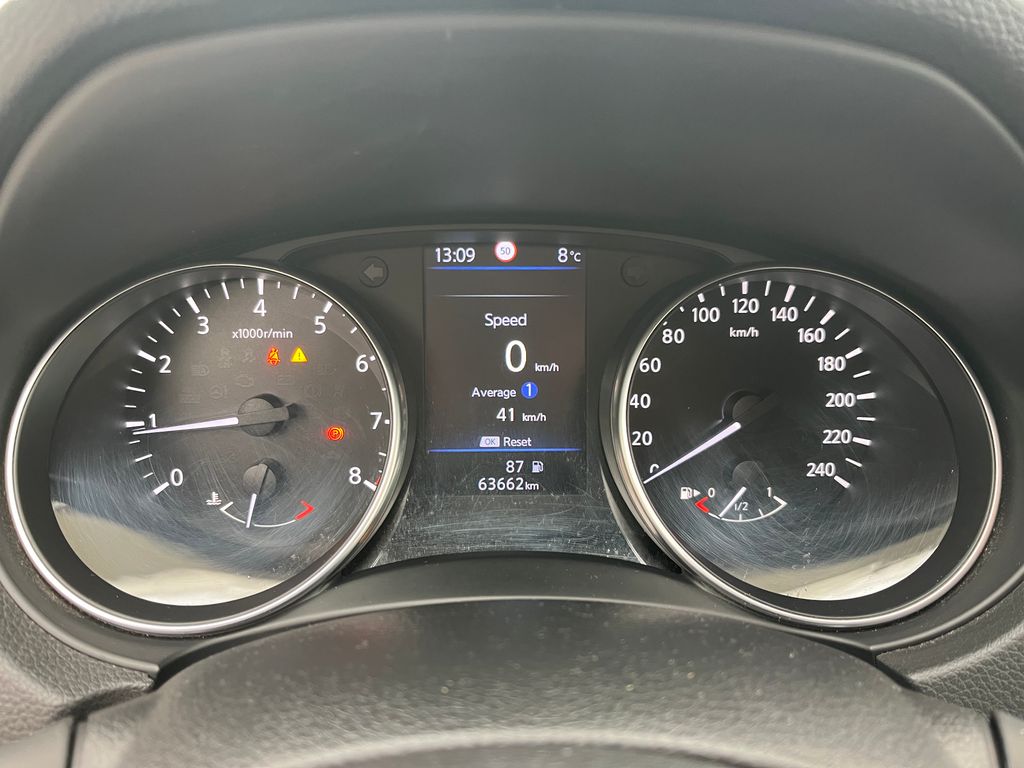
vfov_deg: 53.1
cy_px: 384
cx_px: 512
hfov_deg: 67.3
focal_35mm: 26
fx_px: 769
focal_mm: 5.1
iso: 160
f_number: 1.6
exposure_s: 1/60
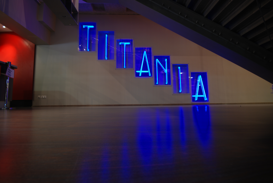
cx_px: 136
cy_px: 92
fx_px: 114
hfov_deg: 100.3
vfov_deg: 77.5
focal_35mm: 15
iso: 100
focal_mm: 10
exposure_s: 2
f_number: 8
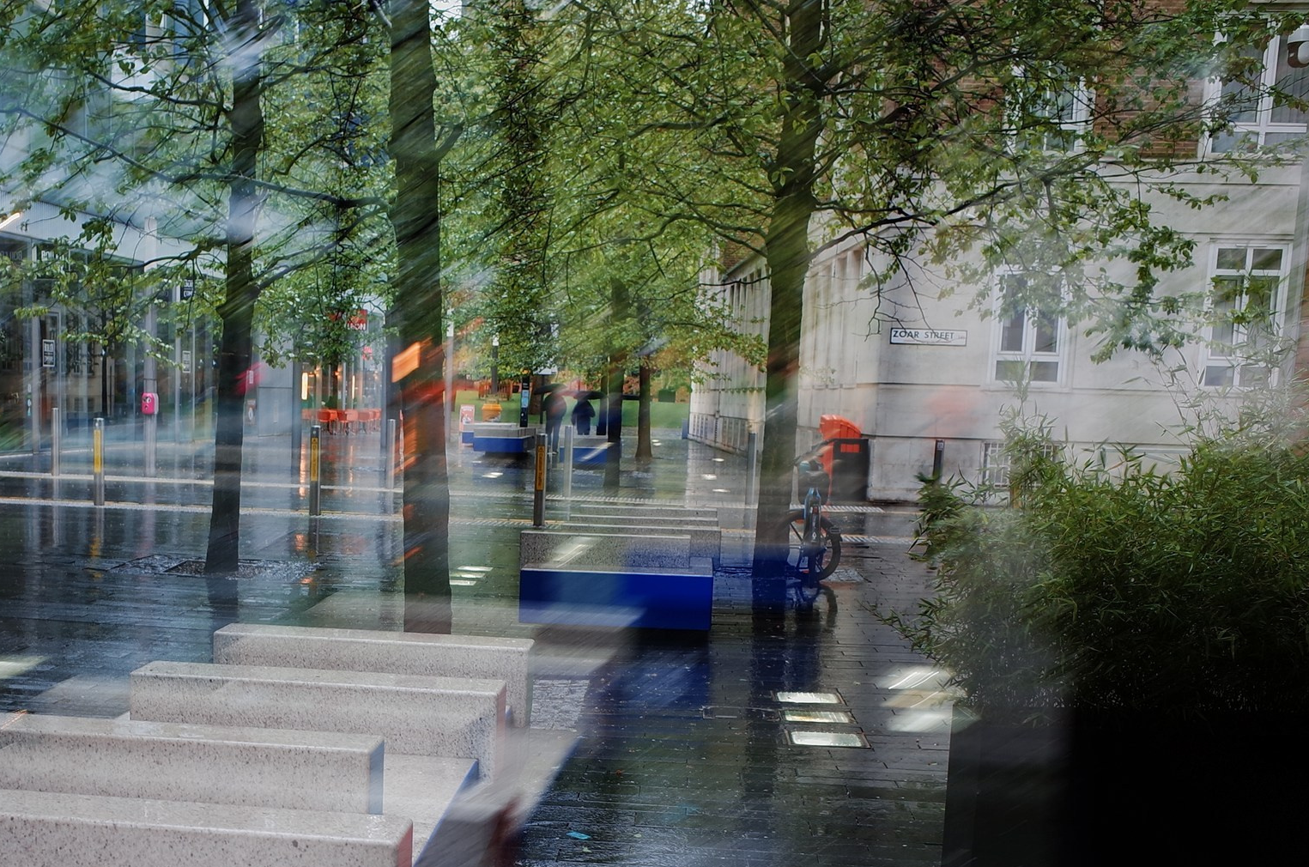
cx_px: 387
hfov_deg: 41.2
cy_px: 700
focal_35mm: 47
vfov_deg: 27.9
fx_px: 1705
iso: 125
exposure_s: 1/10
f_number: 4
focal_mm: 18.3
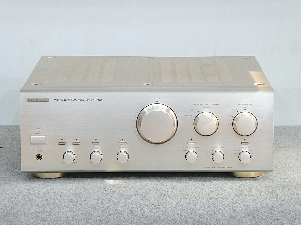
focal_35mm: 135
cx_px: 150
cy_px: 112
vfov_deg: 11.0
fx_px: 1174
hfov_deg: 14.6
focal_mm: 24.2
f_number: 5.3
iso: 200
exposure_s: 1/13
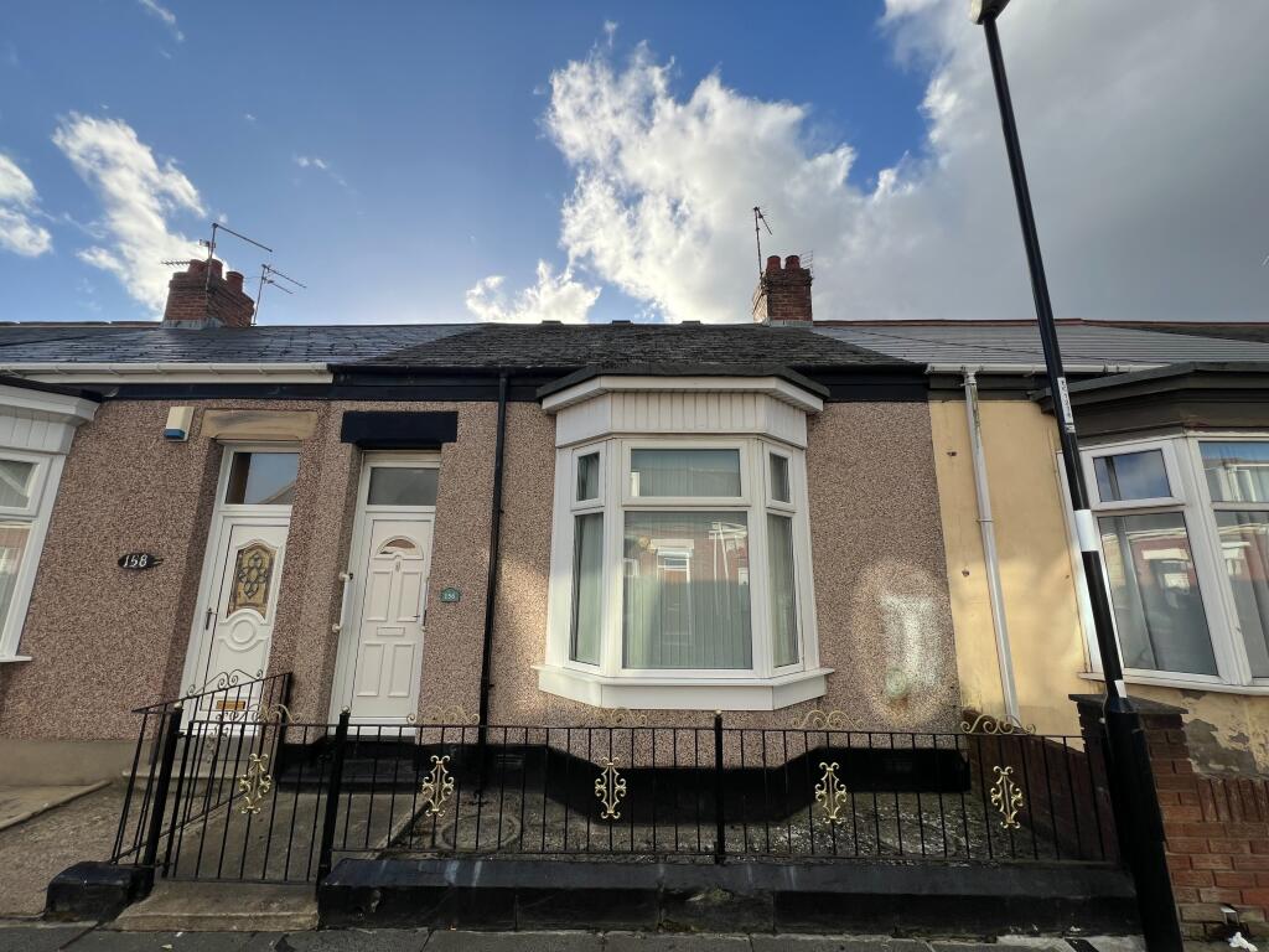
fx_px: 477
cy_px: 476
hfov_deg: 106.2
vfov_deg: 89.9
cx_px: 634
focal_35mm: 13
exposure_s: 1/896
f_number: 1.8
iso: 32
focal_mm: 1.57
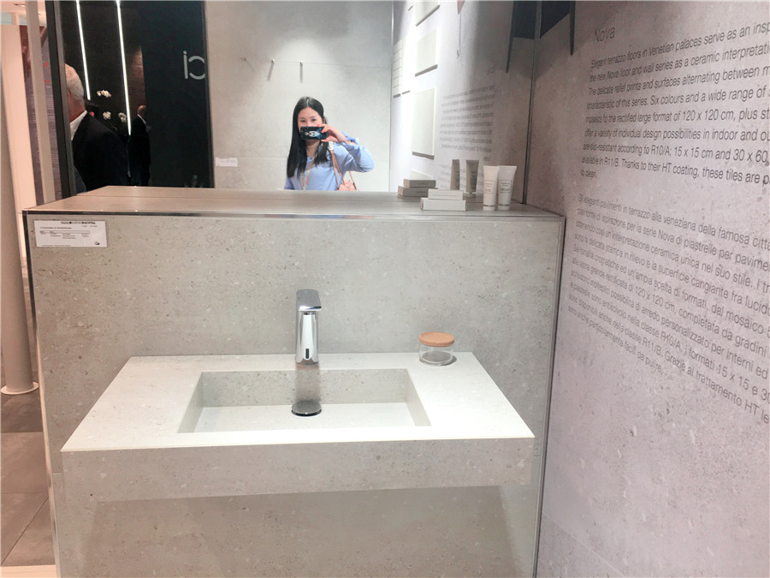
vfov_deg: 48.2
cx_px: 385
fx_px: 645
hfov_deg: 61.7
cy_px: 289
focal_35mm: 29
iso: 40
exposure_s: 1/100
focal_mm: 4.15
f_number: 2.2
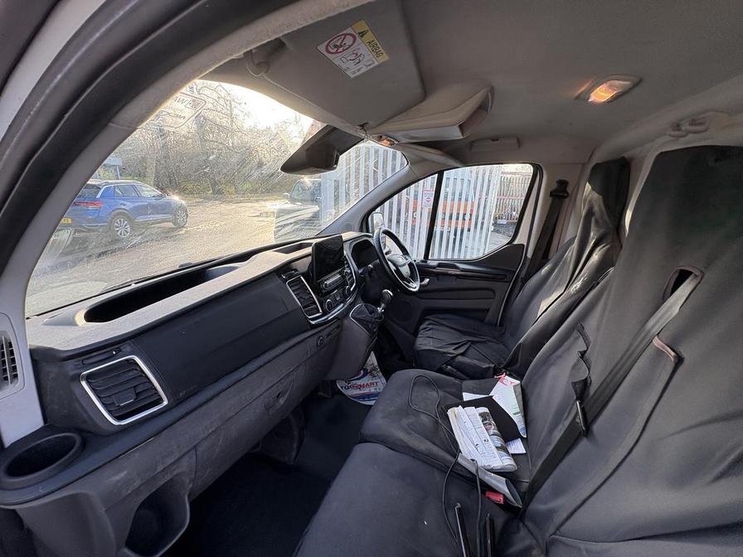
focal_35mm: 14
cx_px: 372
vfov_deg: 85.7
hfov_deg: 102.1
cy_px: 278
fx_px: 300
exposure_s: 1/135
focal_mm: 2.22
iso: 64
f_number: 2.2
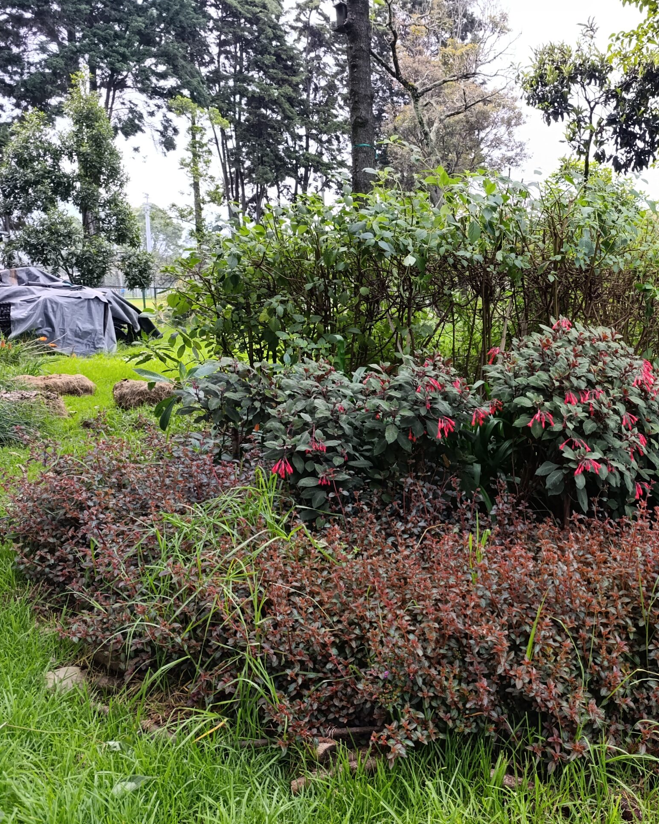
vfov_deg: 58.8
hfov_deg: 46.0
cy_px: 411
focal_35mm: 30
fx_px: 731
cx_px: 528
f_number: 1.6
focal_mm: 6.14
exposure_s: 1/120
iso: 100
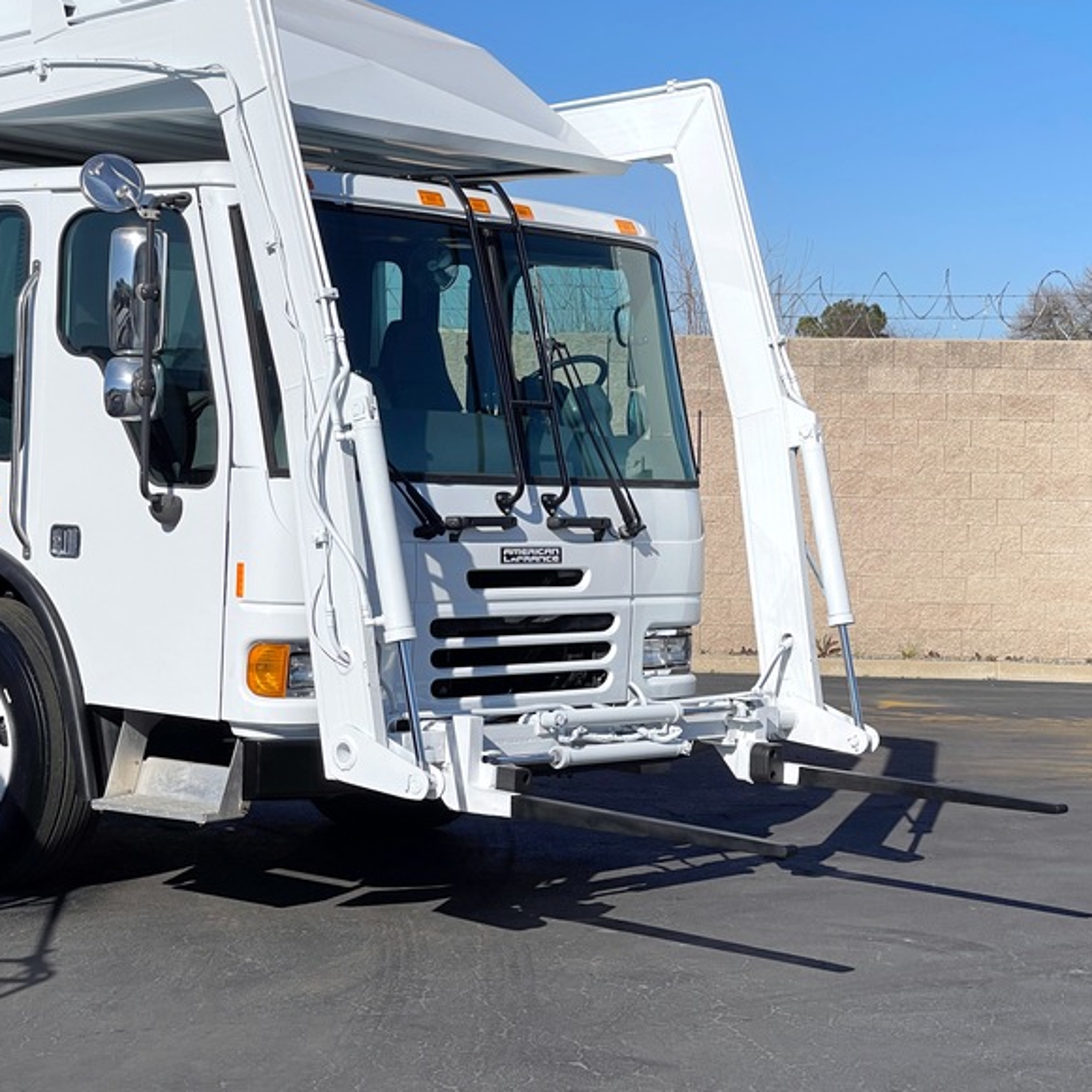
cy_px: 544
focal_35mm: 76
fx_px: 2712
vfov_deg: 22.8
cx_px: 511
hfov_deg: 22.8
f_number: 2.2
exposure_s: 1/3215
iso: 20
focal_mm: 7.5
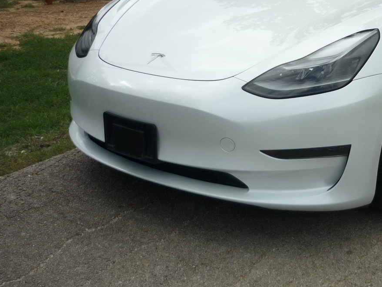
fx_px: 662
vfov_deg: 24.1
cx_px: 330
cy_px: 61
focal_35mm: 60
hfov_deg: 31.0
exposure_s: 1/160
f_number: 8
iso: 100
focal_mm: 5.5
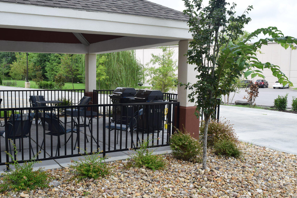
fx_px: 313
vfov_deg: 35.0
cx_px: 137
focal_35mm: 38
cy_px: 114
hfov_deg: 50.6
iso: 400
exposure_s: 1/320
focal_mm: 20
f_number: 10
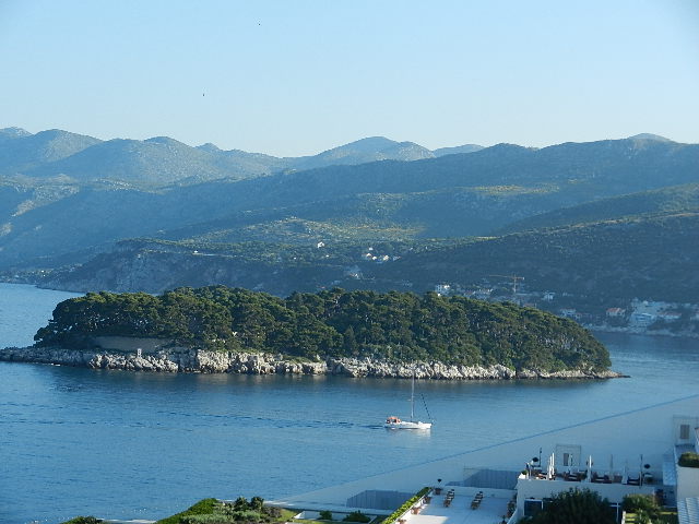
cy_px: 262
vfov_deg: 16.2
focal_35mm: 91
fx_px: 1838
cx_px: 350
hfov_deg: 21.5
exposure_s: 1/500
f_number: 4.9
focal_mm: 16.3
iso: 160
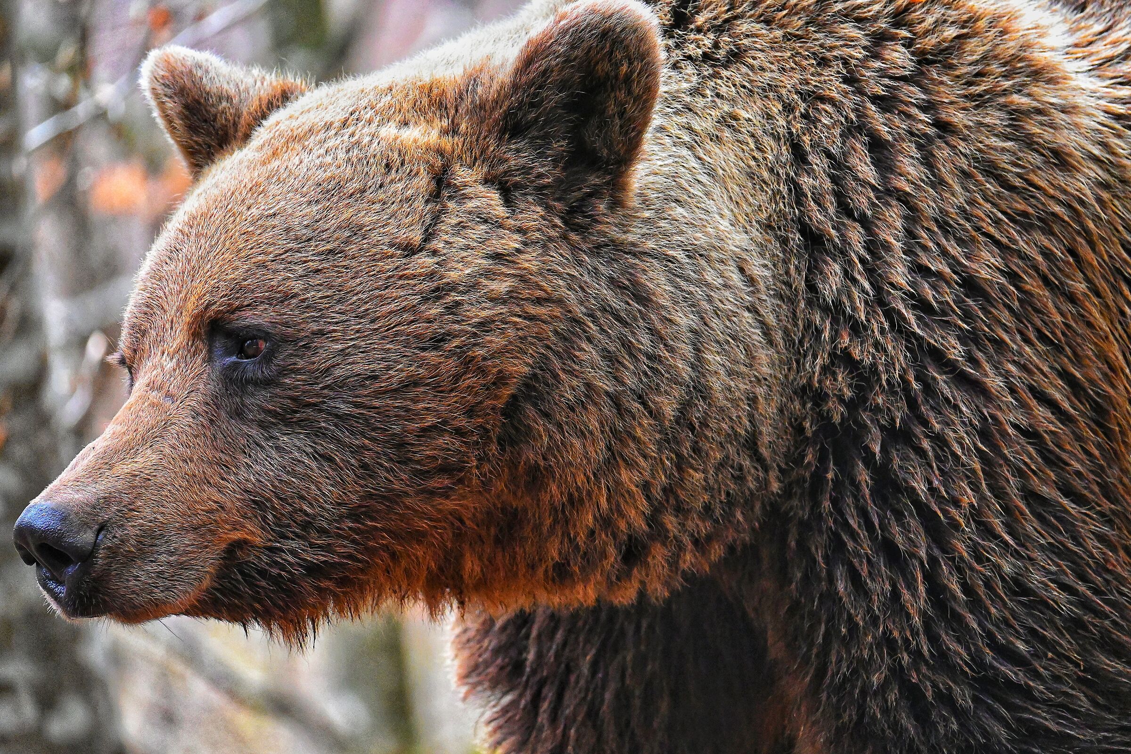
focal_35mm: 375
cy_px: 377
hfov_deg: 5.5
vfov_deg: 3.7
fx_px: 11780
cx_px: 566
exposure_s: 1/1000
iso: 6400
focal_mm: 250
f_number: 6.3
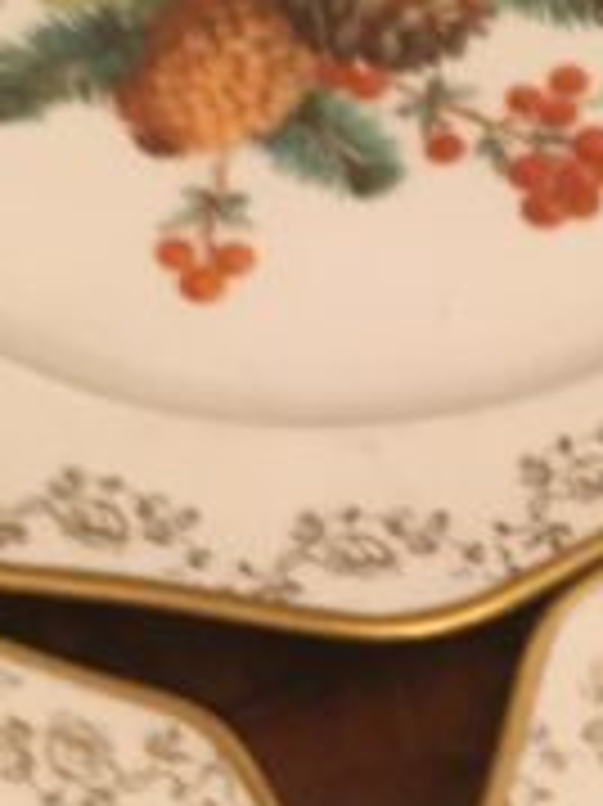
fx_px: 1930
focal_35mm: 83
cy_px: 754
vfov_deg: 22.9
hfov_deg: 17.7
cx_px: 432
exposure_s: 1/17
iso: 200
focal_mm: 4.15
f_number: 2.2
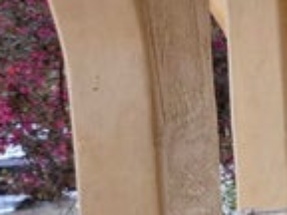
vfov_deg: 19.1
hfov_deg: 14.1
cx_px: 730
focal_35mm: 77
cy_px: 123
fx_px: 638
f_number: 1.9
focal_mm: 2.2
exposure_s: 1/359
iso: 200
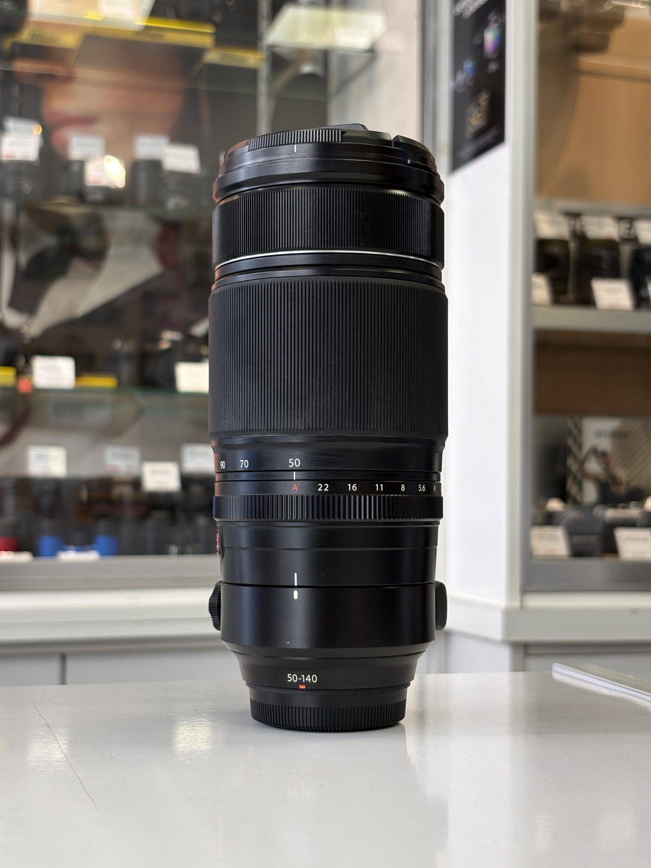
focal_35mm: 53
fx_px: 1329
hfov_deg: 27.5
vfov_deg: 36.2
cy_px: 434
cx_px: 327
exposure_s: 1/100
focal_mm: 5.96
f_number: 1.6
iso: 50
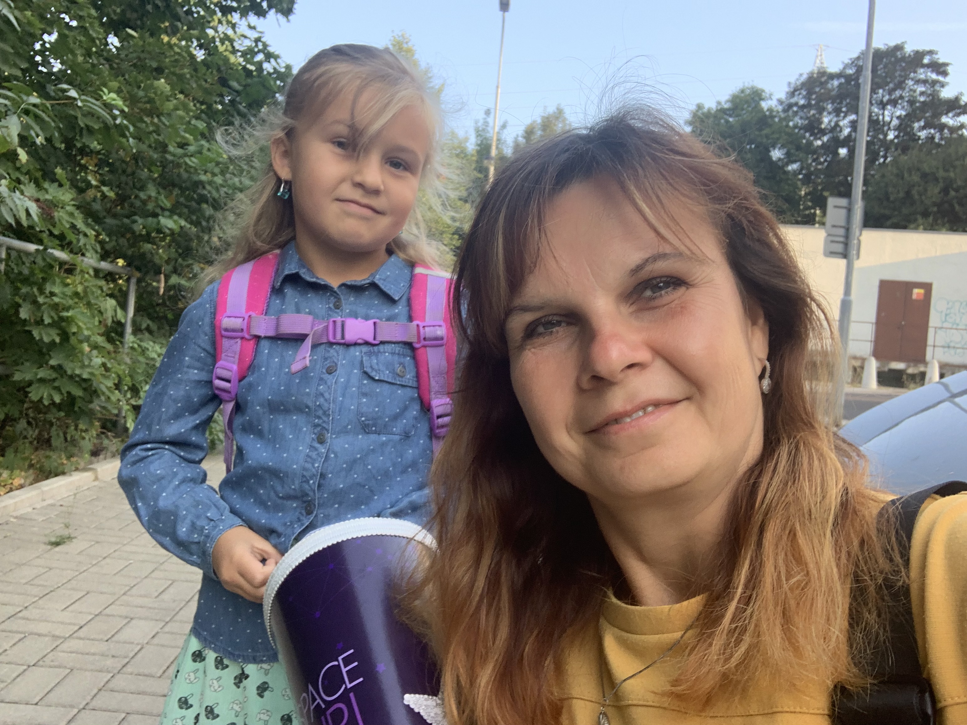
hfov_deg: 56.8
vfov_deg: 44.2
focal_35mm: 32
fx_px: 894
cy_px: 362
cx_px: 484
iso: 40
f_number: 2.2
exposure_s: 1/121
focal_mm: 2.87
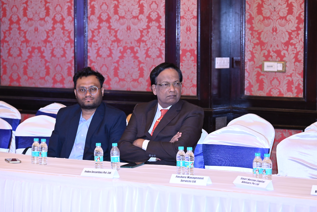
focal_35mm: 101
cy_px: 106
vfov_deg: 13.6
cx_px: 158
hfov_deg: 20.2
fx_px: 890
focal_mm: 101
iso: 3200
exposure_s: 1/125
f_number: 5
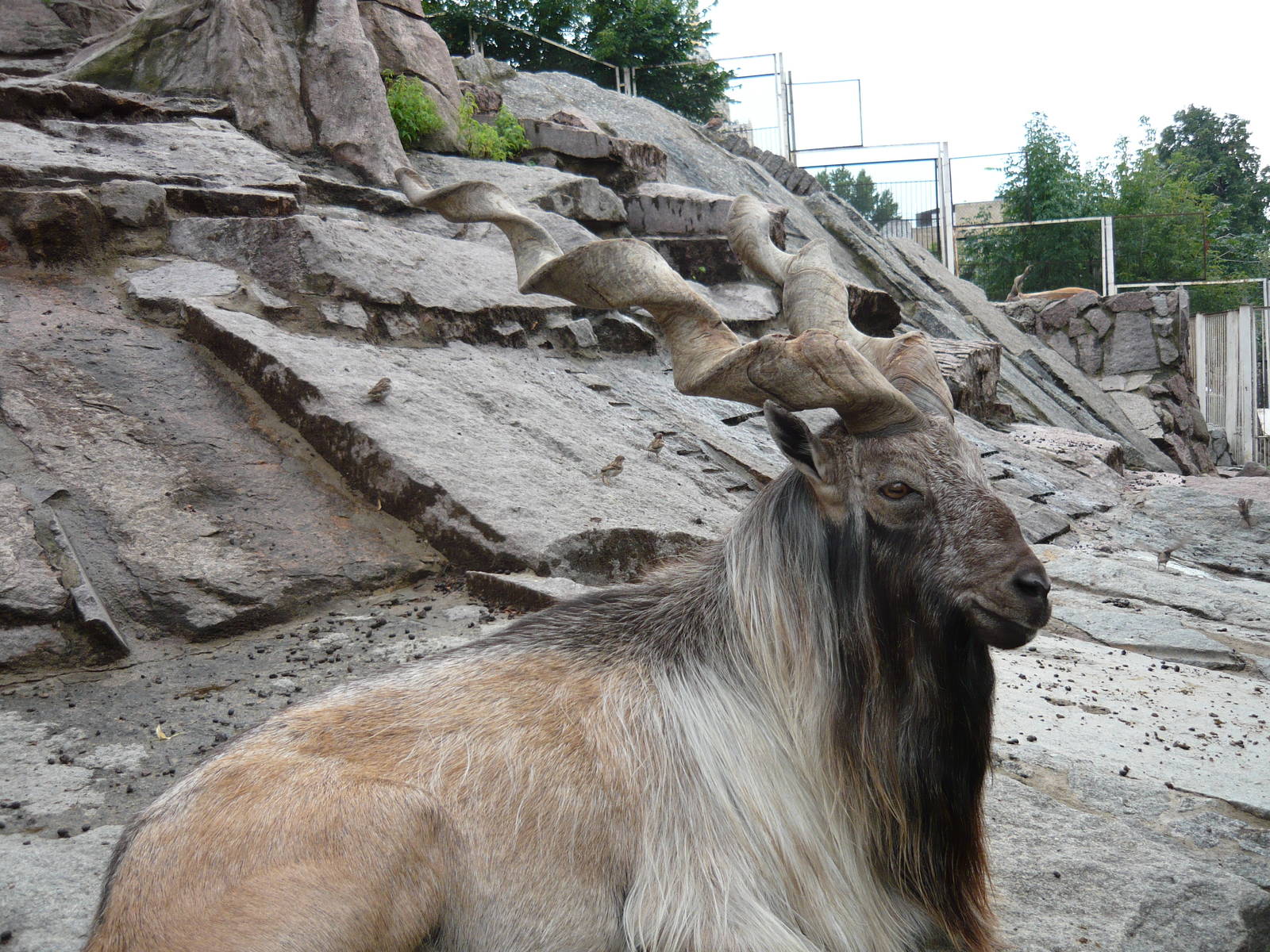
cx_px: 635
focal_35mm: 33
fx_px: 1211
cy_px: 476
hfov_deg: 55.4
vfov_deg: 42.9
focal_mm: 5.5
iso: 100
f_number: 2.8
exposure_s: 1/320
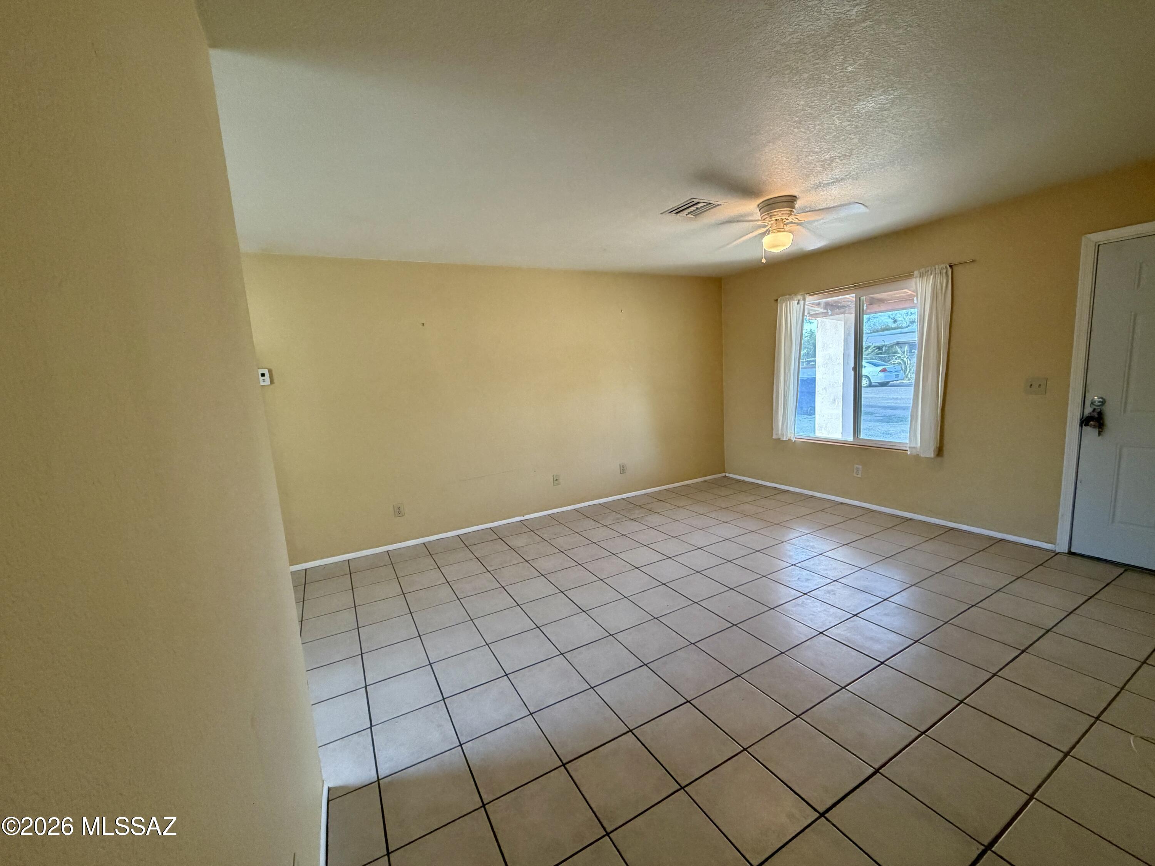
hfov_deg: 102.1
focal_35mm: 14
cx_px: 578
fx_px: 467
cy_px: 433
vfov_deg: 85.7
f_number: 2.2
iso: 320
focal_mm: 2.22
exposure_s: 1/60
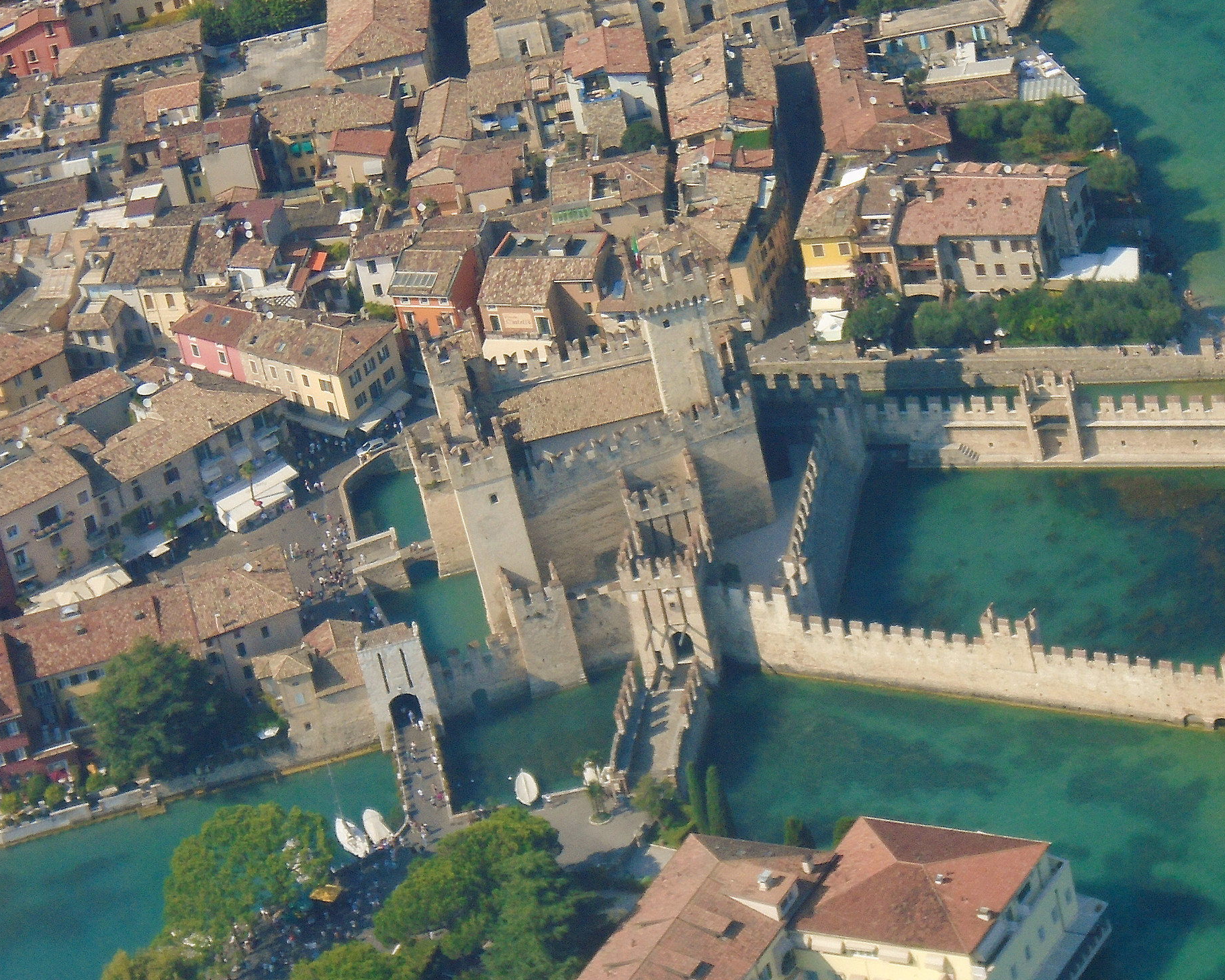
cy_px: 461
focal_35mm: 167
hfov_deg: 11.5
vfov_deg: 9.3
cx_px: 750
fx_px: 6054
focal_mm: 23
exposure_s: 1/320
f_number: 6.4
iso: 100
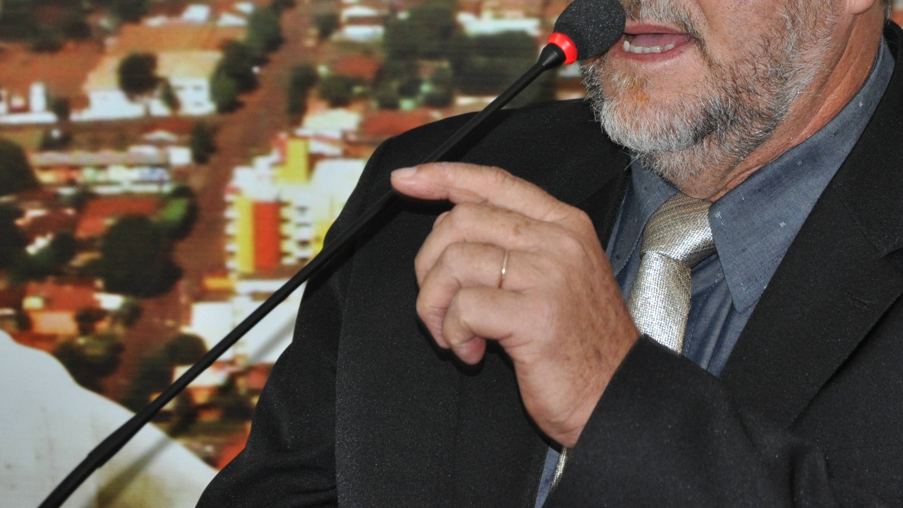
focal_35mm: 247
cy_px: 61
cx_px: 599
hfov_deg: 8.7
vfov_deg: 4.9
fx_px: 5909
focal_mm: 105
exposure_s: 1/60
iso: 800
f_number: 5.6
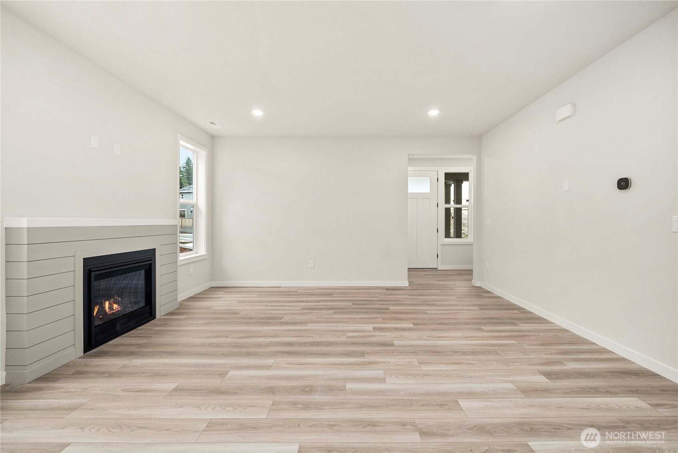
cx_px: 339
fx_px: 245
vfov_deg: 85.5
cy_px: 226
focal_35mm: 13
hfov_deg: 108.3
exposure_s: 1/60
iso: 100
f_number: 6.3
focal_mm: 13
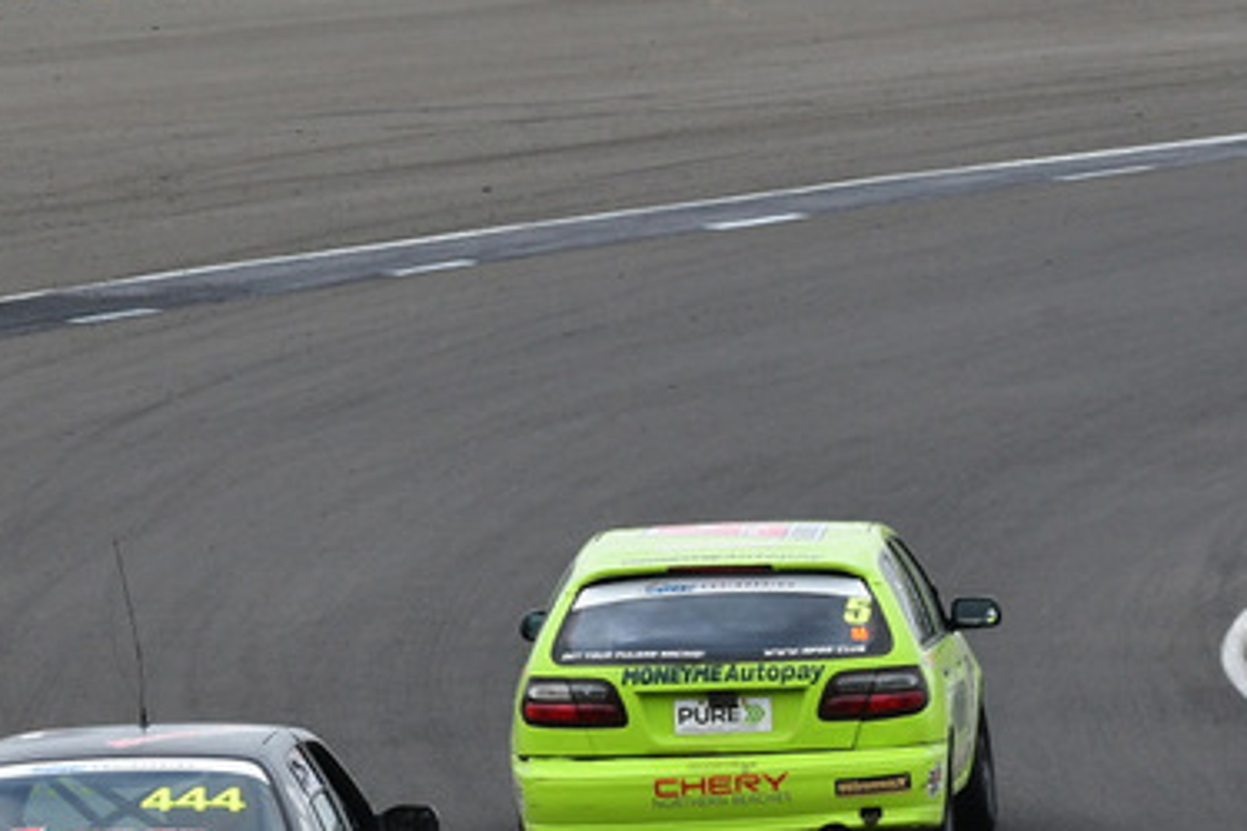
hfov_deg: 2.3
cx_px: 589
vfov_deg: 1.5
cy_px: 715
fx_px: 31069
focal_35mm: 897
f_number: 11
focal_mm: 280
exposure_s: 1/640
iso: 500
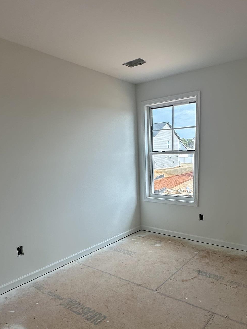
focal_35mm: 25
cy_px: 209
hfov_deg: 54.6
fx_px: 238
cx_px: 145
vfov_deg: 68.1
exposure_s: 1/193
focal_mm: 2.22
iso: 40
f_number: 2.2
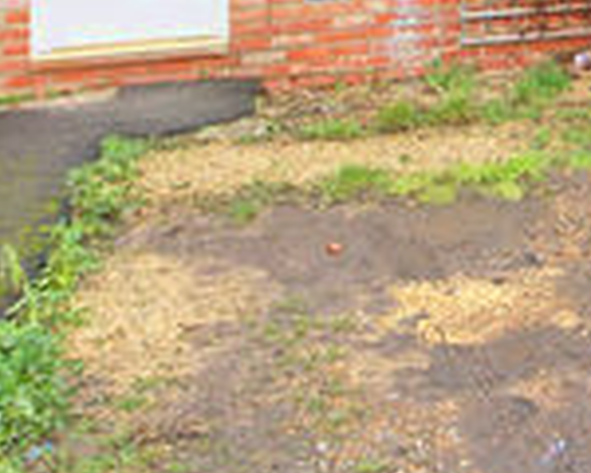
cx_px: 800
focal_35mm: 79
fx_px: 1382
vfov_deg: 16.0
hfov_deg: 21.5
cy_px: -412
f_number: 6.3
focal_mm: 12
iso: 200
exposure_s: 1/50
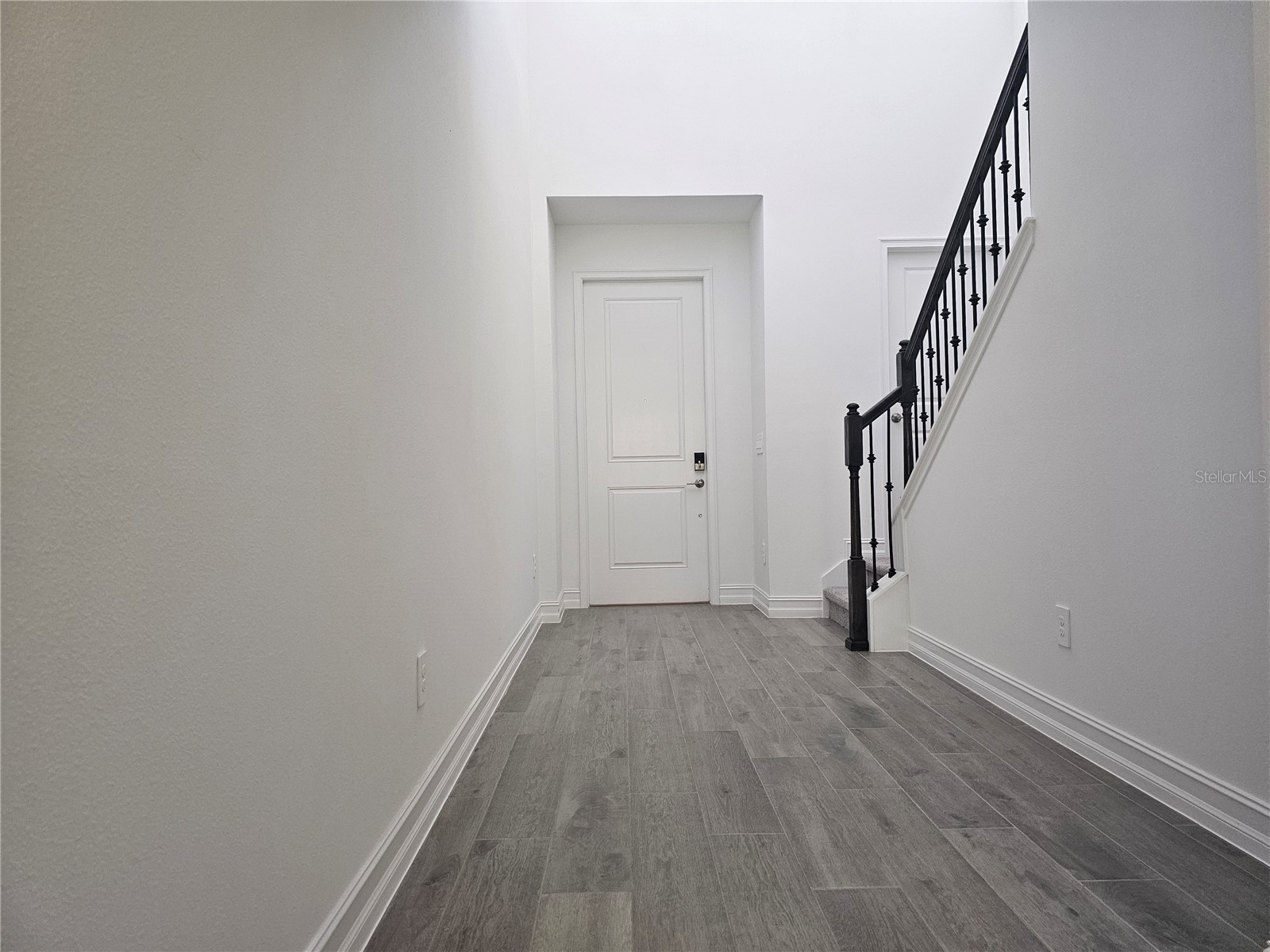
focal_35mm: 23
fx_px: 844
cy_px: 476
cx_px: 635
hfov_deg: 73.9
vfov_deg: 58.9
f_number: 1.7
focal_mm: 6.3
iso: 320
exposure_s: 1/120
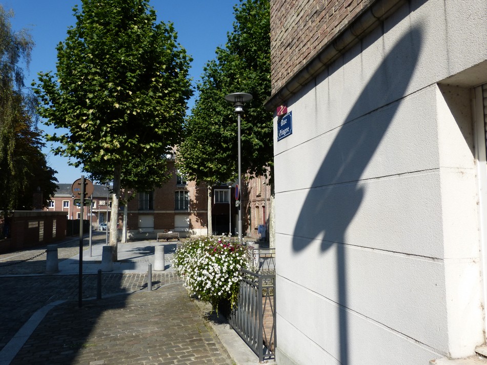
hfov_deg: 69.4
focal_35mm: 25
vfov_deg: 54.9
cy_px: 182
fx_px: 352
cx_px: 244
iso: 100
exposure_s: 1/1000
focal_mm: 4.5
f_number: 4
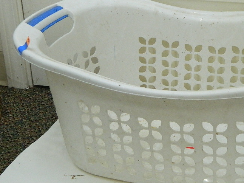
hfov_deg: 29.3
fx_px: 458
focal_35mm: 65
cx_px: 187
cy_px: 66
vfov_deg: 22.5
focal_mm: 7.3
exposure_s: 1/100
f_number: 3.5
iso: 400
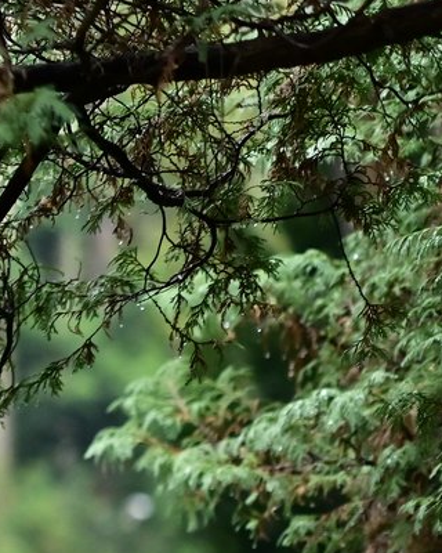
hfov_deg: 4.5
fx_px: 5527
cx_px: -568
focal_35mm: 338
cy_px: 489
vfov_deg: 5.7
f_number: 2.8
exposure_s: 1/100
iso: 1000
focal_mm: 90
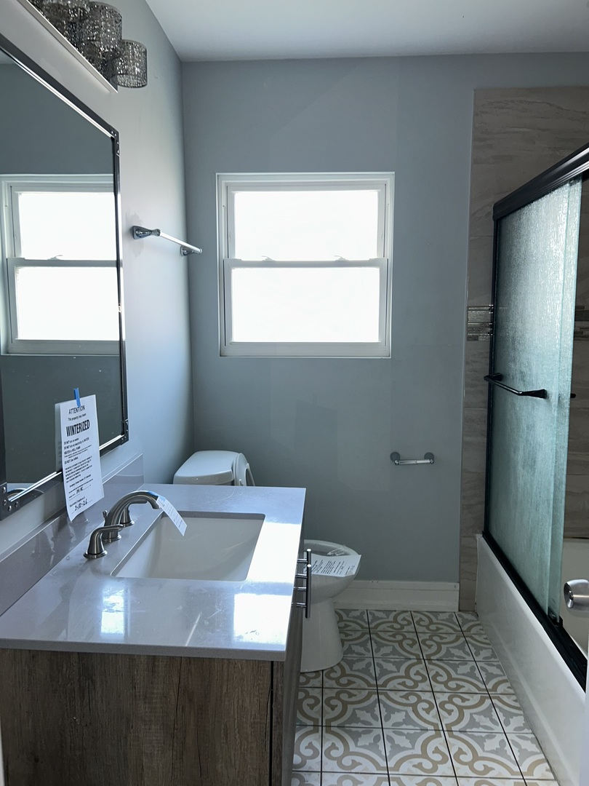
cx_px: 294
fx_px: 590
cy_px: 393
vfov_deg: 67.3
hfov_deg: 53.1
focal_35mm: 26
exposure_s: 1/23
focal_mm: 5.7
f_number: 1.5
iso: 32
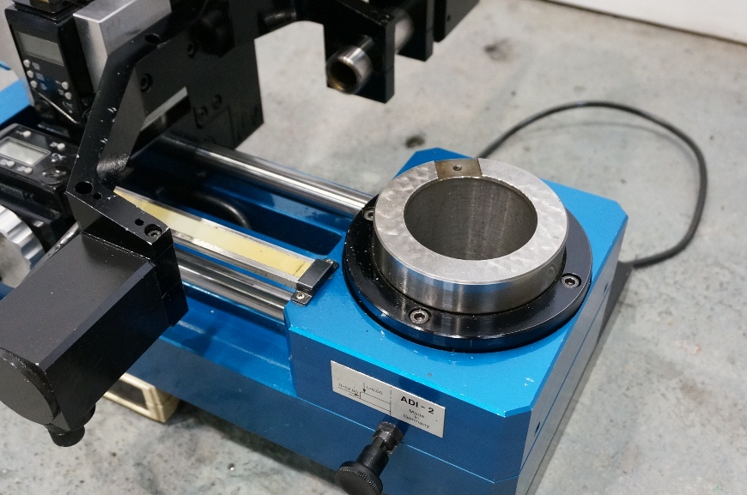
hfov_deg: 47.9
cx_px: 387
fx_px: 841
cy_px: 277
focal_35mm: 41
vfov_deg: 32.8
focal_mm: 23
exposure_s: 1/60
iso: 2000
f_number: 4
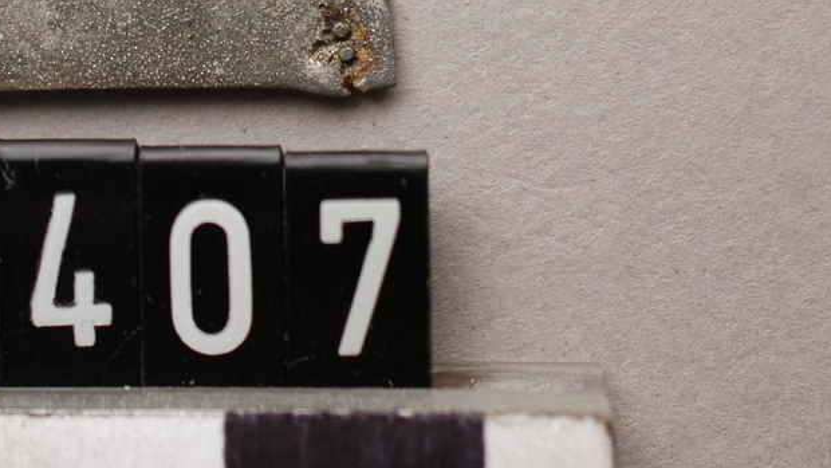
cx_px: 126
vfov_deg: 7.9
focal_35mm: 152
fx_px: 3350
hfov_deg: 14.0
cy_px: -47
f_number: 8
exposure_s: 1/50
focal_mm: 50
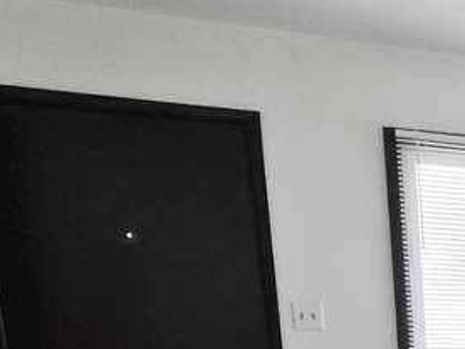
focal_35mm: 60
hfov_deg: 24.2
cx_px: 720
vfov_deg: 20.8
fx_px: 806
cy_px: 522
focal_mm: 1.7
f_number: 2.2
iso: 200
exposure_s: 1/100
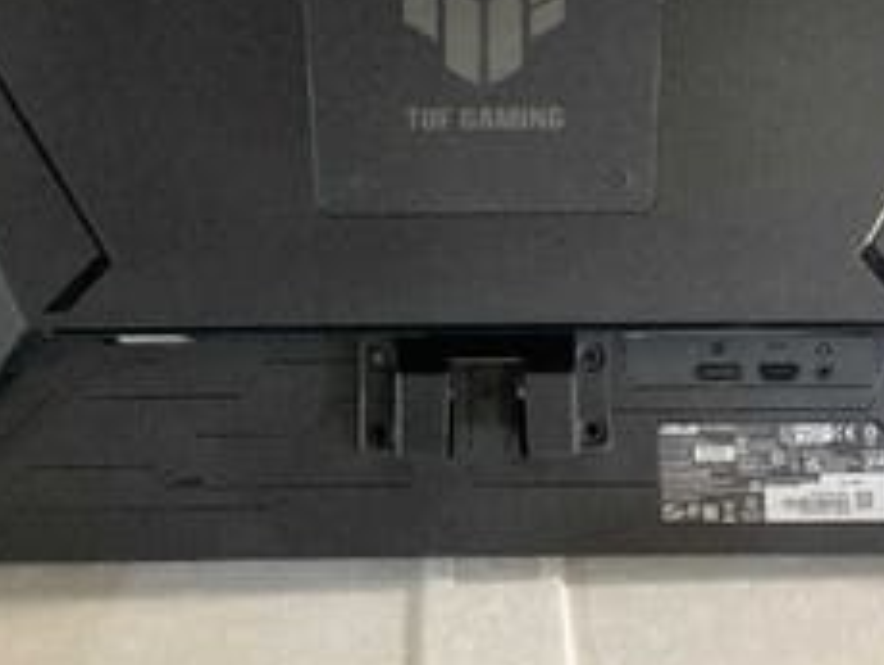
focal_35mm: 63
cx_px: 480
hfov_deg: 30.7
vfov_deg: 23.0
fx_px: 1611
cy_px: 140
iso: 125
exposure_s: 1/50
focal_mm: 3
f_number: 1.8
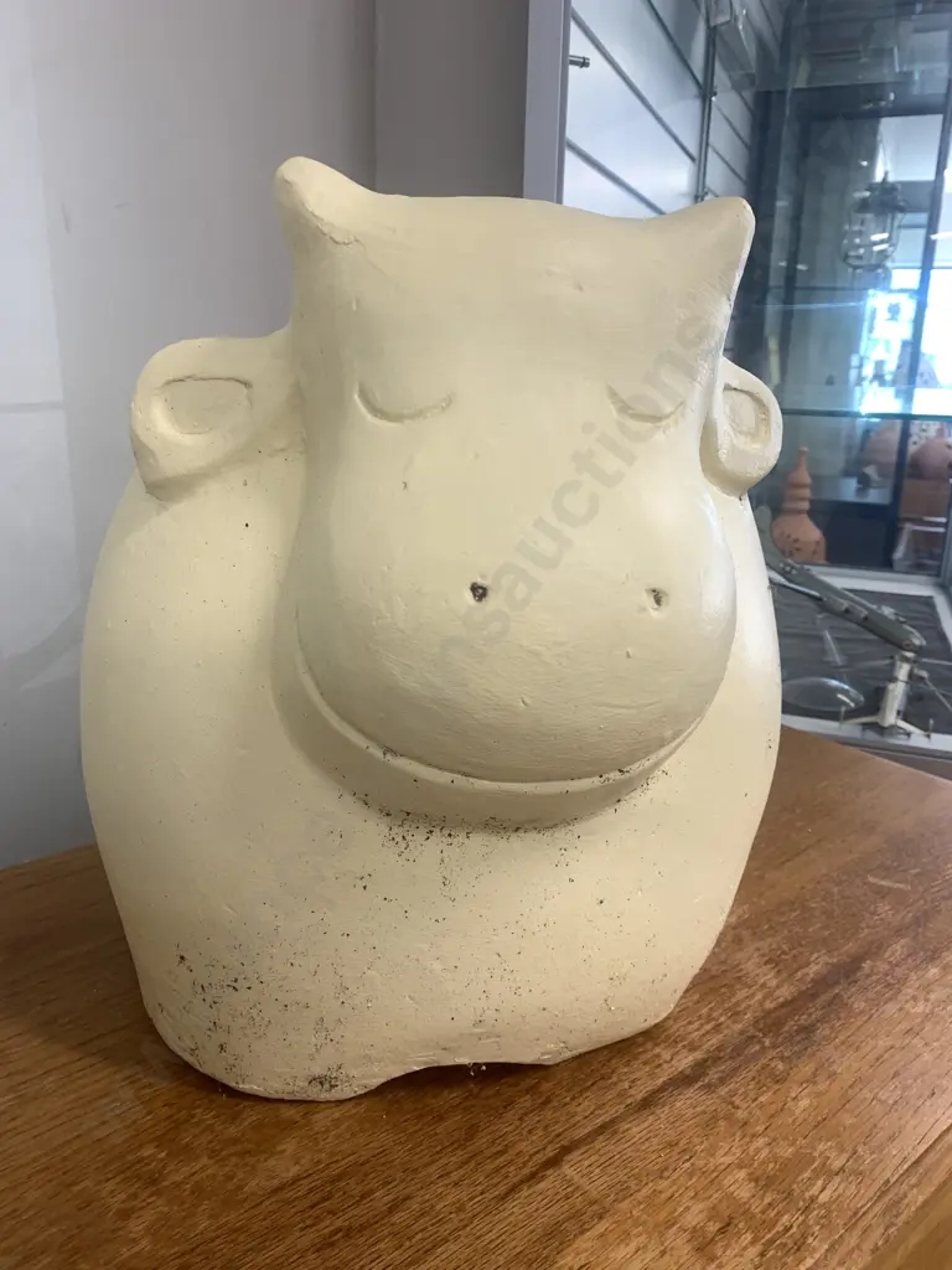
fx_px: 953
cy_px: 635
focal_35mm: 26
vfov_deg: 67.3
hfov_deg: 53.1
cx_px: 476
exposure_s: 1/100
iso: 64
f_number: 1.8
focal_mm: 4.25
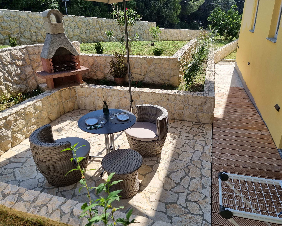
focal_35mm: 26
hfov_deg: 65.9
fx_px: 217
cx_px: 152
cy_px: 111
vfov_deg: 54.9
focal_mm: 6.7
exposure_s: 1/738
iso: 50
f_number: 1.8
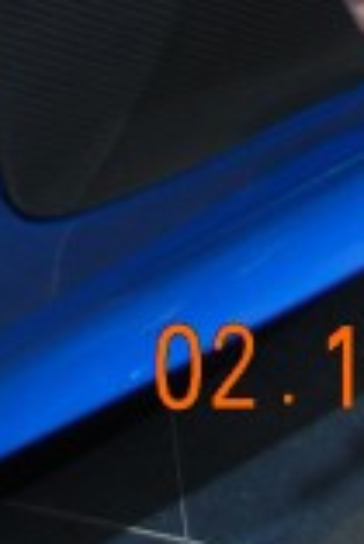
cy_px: -686
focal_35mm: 203
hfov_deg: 6.4
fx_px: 3072
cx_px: -530
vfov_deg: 9.2
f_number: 3.5
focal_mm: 5.4
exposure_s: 1/60
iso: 161
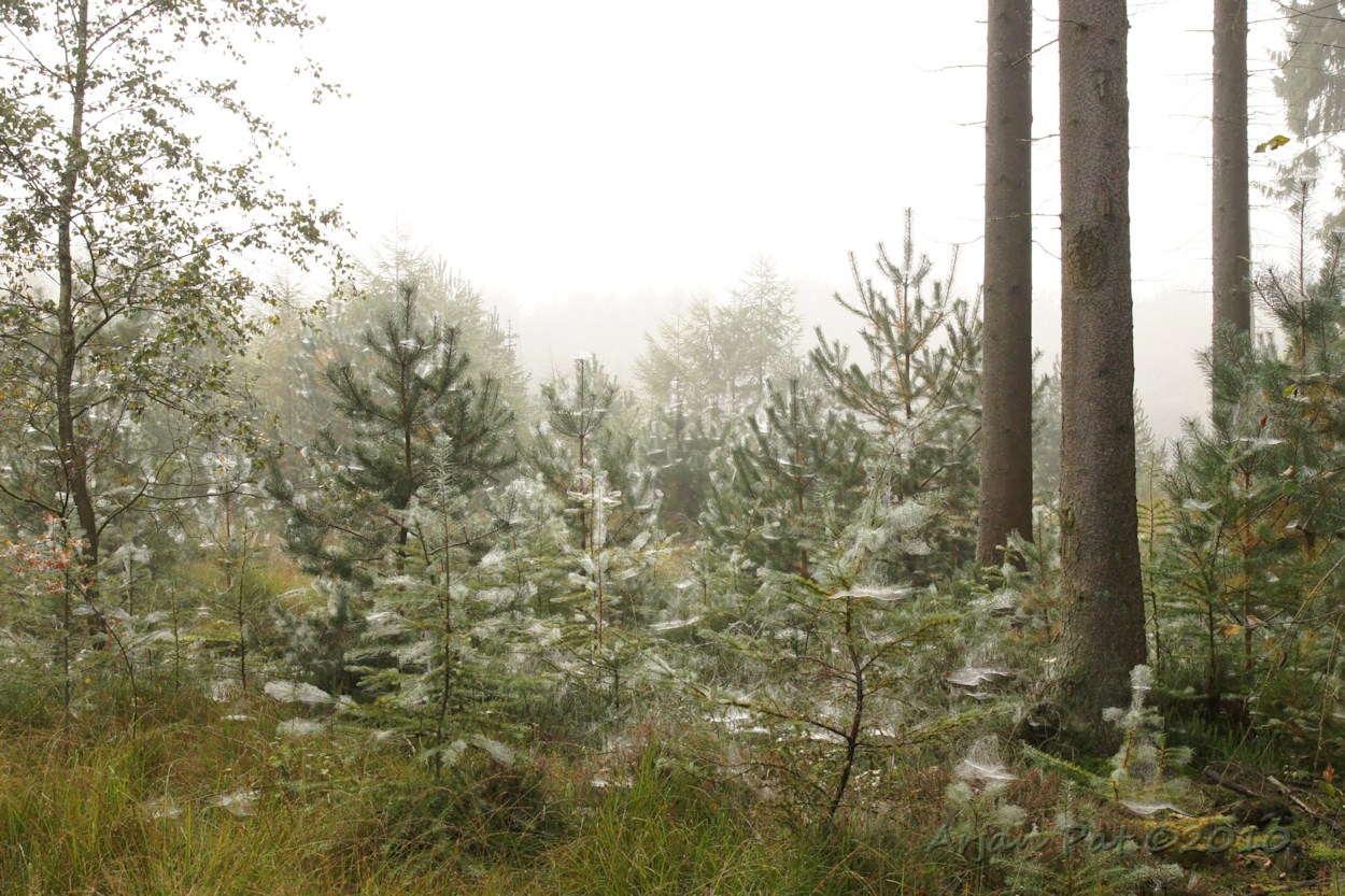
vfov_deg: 29.9
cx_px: 672
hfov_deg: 43.6
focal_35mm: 45
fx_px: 1681
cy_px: 448
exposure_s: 1/125
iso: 400
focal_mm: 30
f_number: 10
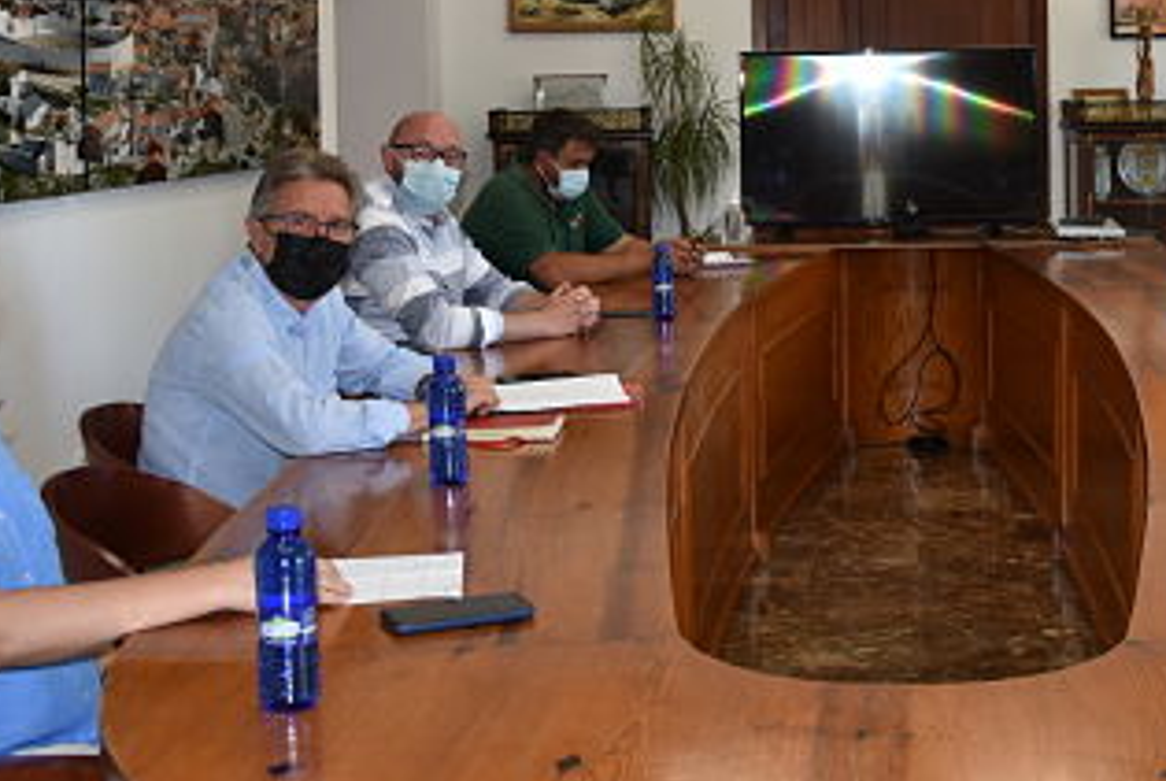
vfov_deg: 23.6
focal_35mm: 57
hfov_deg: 34.6
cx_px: 787
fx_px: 1849
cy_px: 187
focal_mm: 18
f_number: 3.5
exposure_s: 1/125
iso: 280
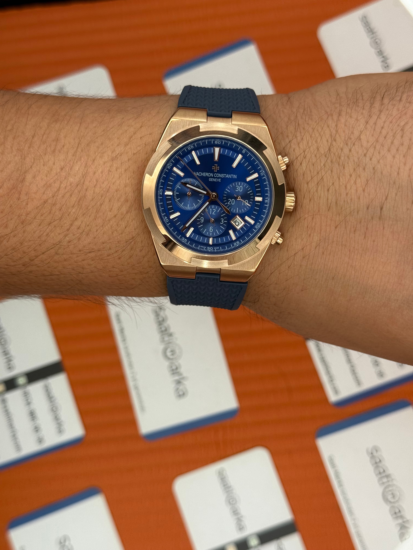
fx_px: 764
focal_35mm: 48
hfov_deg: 30.3
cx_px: 206
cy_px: 275
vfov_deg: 39.7
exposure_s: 1/641
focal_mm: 6.76
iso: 64
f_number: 1.78
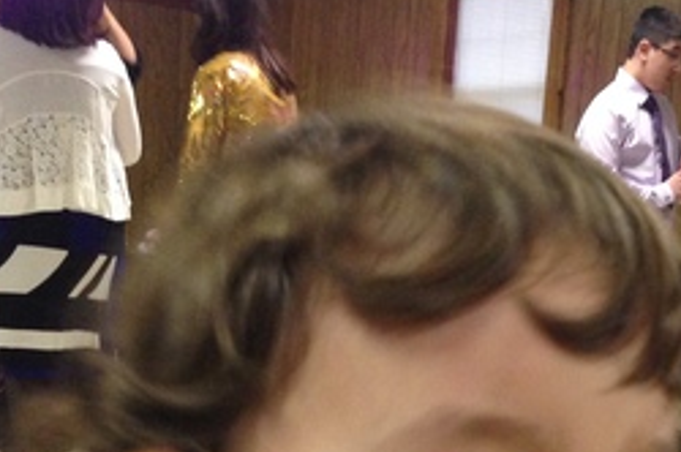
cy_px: 624
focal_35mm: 88
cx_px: 452
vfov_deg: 14.7
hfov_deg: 23.1
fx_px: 1662
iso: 250
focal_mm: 4.12
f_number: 2.4
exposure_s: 1/20
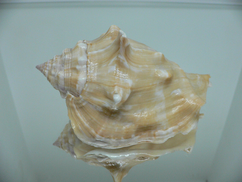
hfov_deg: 52.6
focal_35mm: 35
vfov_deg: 40.7
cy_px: 91
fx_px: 245
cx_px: 121
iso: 200
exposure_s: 1/60
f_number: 2.8
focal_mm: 4.6
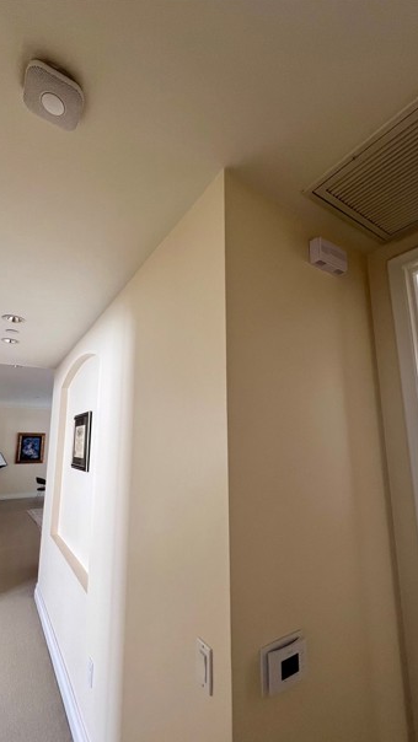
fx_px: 295
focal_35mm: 15
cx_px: 204
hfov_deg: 70.6
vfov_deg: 102.9
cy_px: 388
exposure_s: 1/99
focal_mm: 1.57
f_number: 1.8
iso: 100
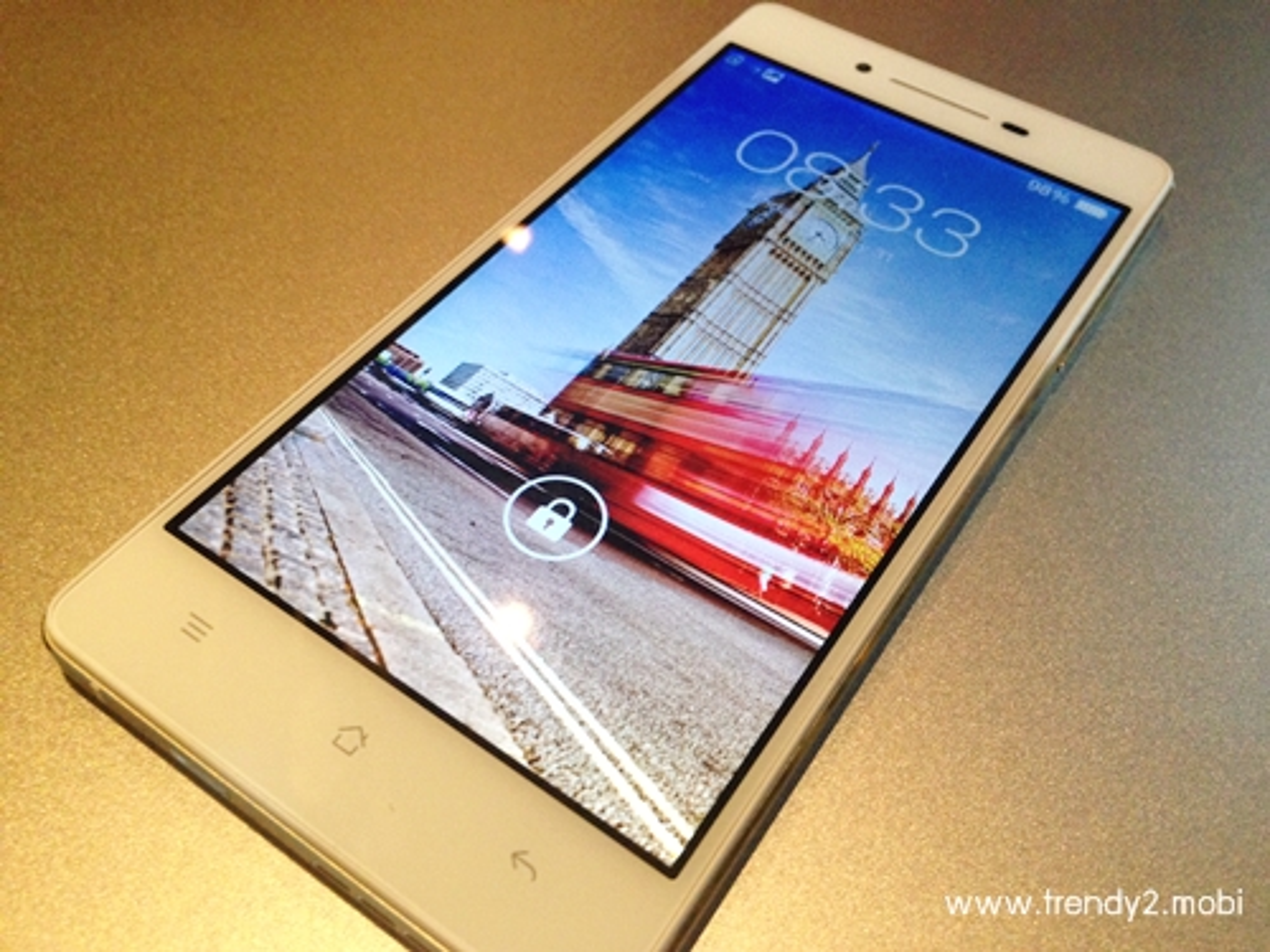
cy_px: 476
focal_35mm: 33
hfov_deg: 55.4
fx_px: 1211
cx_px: 635
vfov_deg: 42.9
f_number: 2.4
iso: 320
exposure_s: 1/20
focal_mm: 4.12
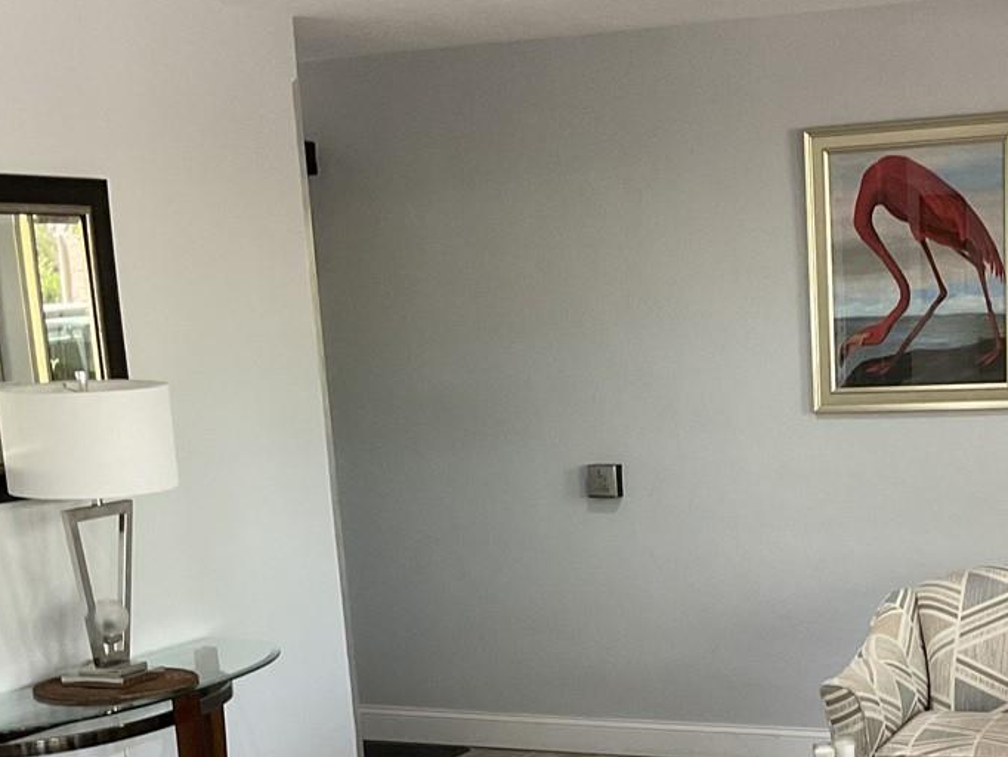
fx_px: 1981
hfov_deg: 28.2
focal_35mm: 68
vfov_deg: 20.8
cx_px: 736
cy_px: 782
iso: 160
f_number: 1.8
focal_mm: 3
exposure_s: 1/60
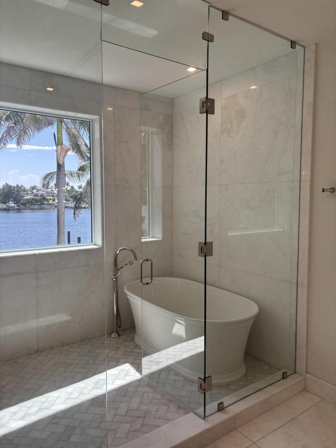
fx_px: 336
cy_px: 224
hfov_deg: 53.1
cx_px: 168
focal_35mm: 26
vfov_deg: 67.3
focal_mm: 5.96
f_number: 1.6
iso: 50
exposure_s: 1/315
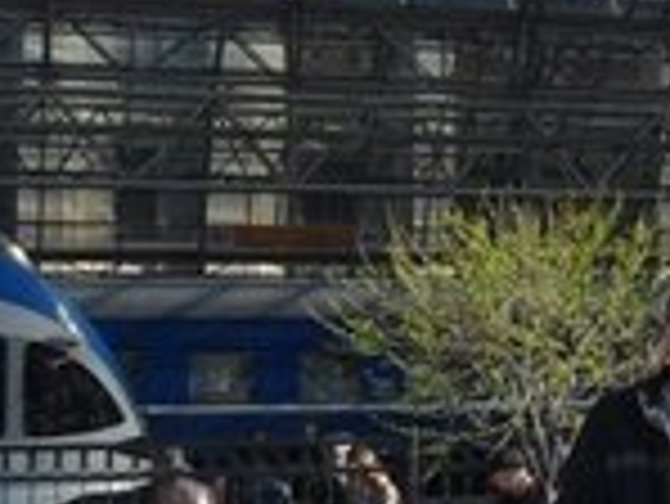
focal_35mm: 116
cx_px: 1133
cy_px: 225
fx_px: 2247
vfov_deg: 12.8
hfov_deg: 15.1
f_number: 3.5
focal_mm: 4.9
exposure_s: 1/750
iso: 100
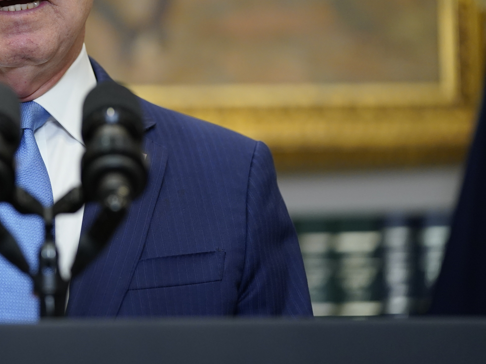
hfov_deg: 8.5
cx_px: 46
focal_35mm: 233
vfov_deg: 6.4
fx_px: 3271
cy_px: 75
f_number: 2.8
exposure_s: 1/250
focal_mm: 127
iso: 2000
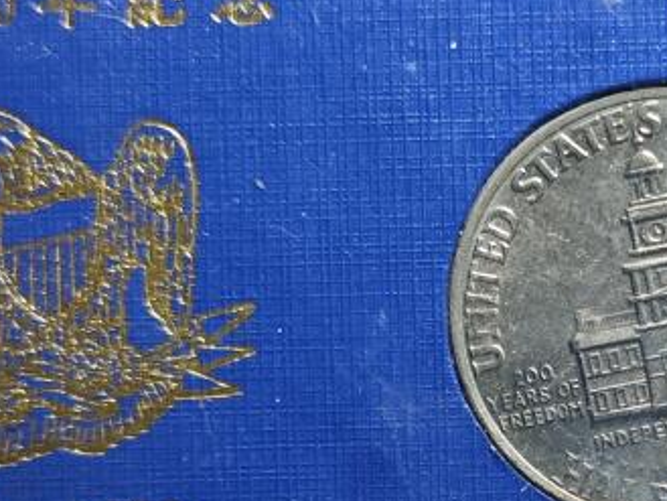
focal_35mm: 102
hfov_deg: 19.0
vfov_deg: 14.4
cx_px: 586
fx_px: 1966
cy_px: 410
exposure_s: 1/65
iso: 160
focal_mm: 5.84
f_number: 1.6
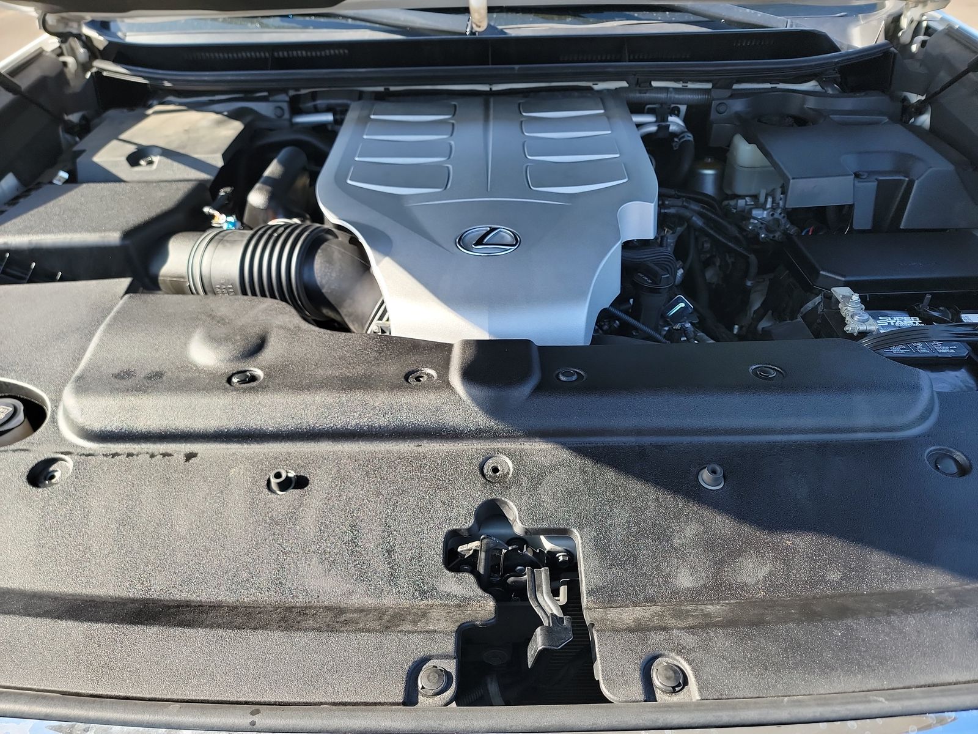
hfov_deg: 71.6
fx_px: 678
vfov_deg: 56.8
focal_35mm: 24
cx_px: 489
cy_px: 367
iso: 68
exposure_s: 1/119
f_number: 1.8
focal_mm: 6.7
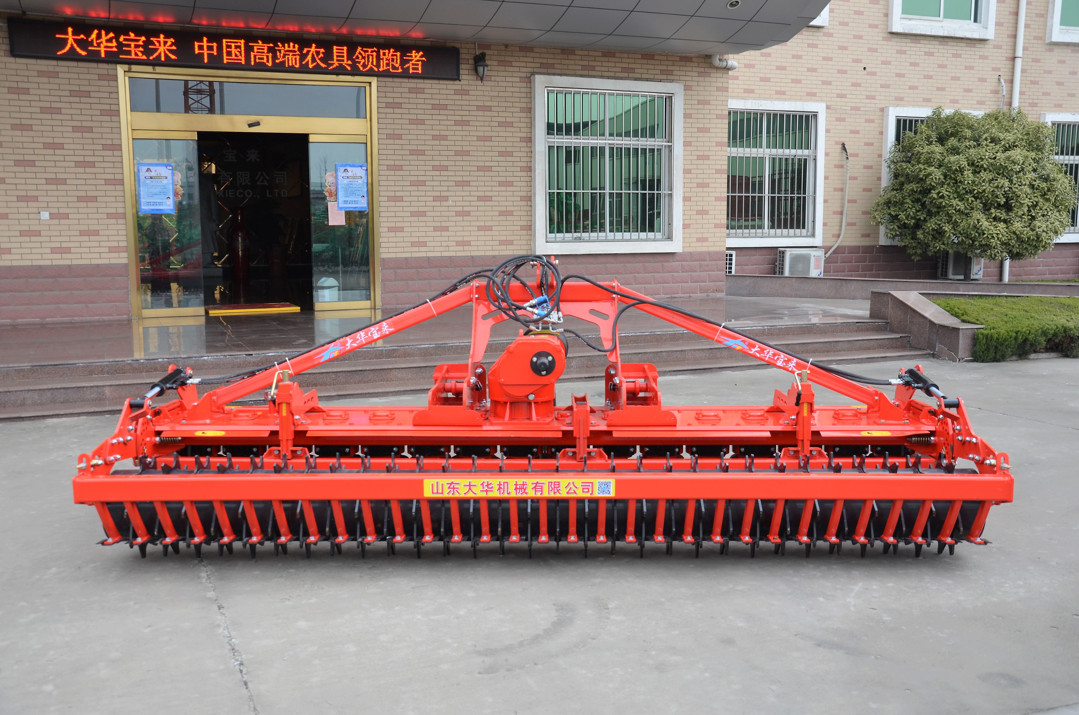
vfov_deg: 36.7
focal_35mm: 36
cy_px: 358
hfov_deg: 53.2
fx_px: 1077
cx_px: 540
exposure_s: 1/125
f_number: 5.6
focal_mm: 24
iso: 200
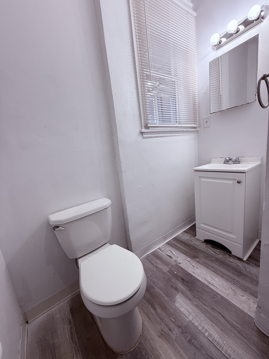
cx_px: 134
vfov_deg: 102.1
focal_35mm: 14
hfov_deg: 85.7
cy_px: 180
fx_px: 145
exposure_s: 1/120
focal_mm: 2.22
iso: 125
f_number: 2.2
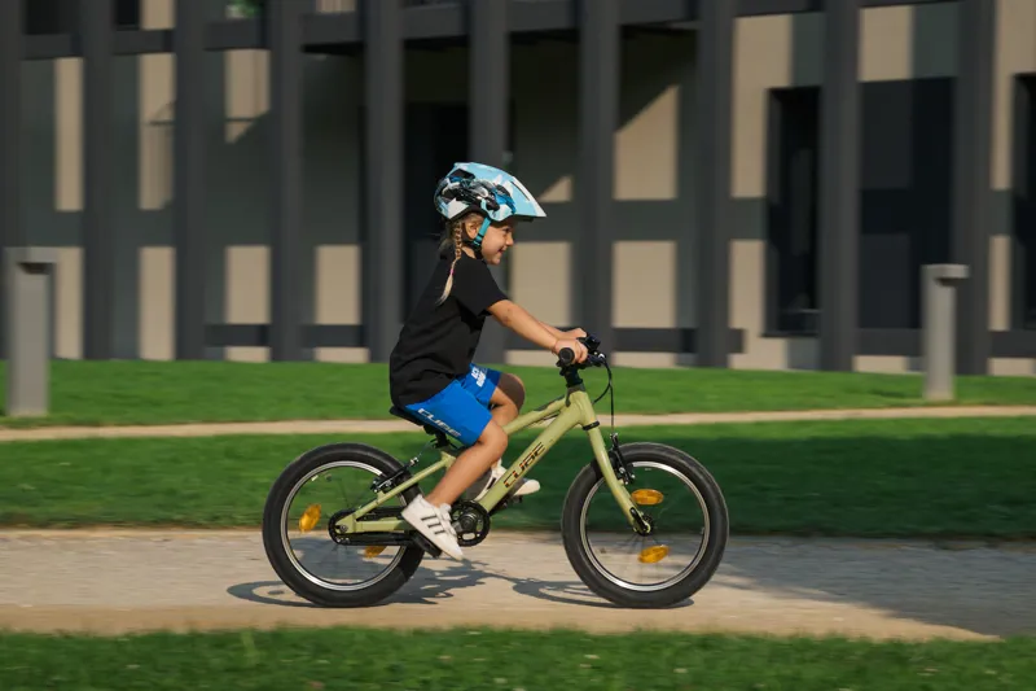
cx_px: 518
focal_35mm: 135
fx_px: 3884
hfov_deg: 15.2
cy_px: 346
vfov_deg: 10.2
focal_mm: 135
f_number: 10
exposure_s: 1/80
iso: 32
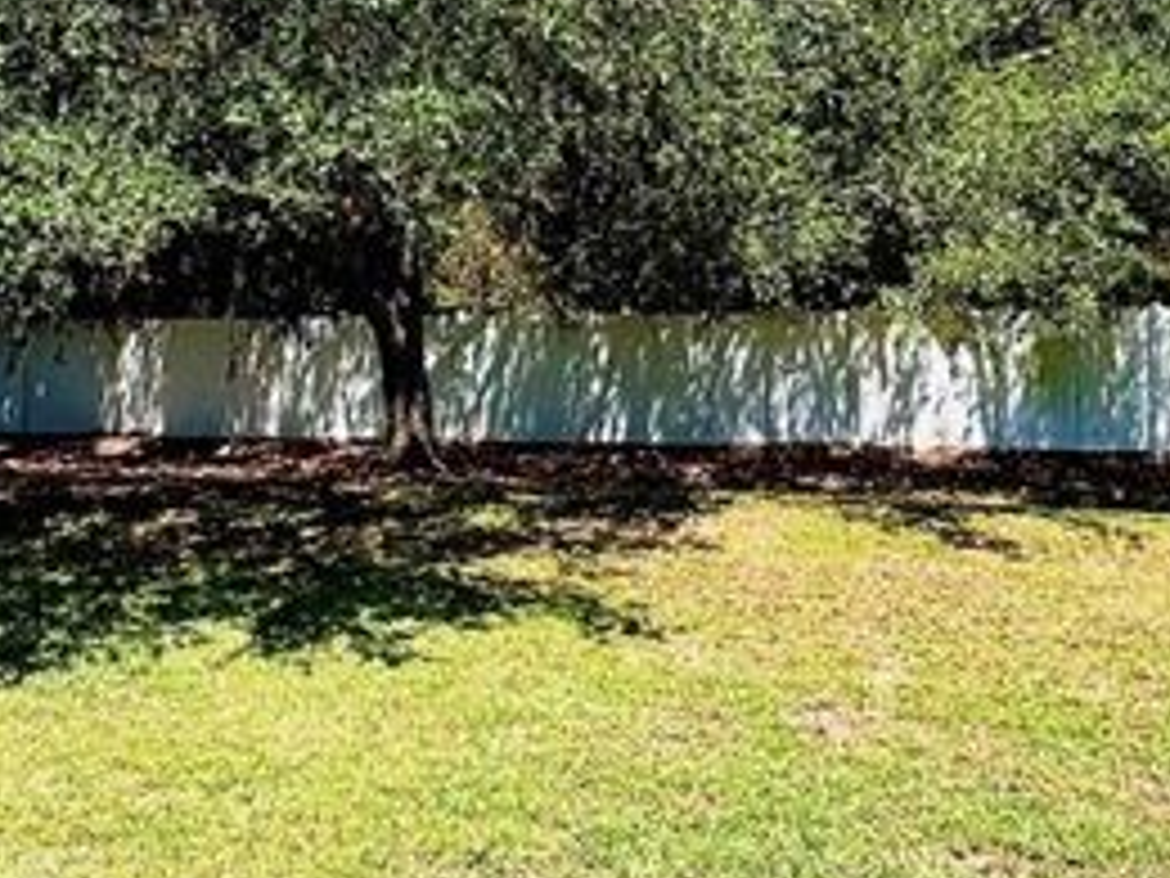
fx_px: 1284
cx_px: 488
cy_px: 252
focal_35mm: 38
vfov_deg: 37.1
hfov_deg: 48.8
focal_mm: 2.22
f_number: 2.2
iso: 40
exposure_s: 1/727
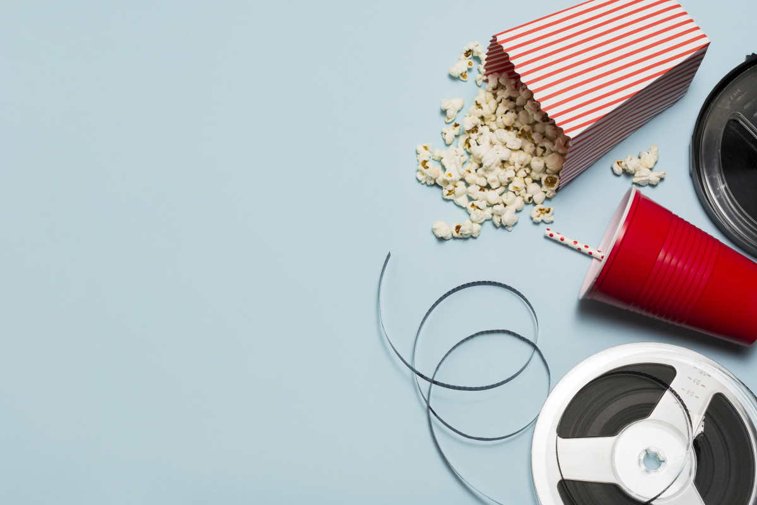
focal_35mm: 52
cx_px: 378
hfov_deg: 37.9
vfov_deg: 25.8
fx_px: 1104
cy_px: 252
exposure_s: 1/125
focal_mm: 35
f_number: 8
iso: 200
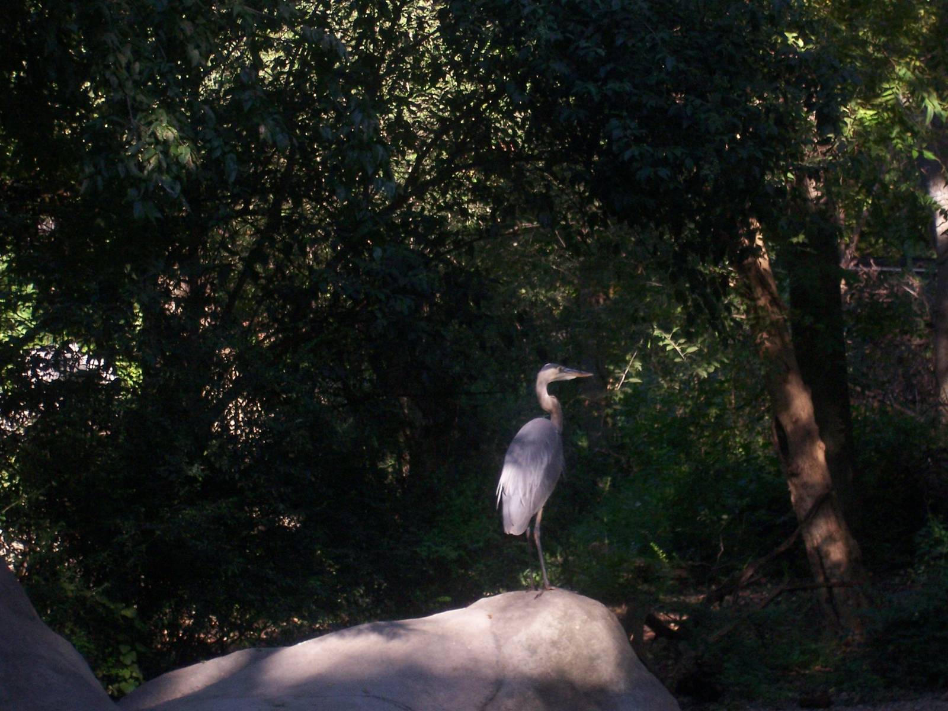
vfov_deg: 11.2
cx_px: 474
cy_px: 356
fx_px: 3615
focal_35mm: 132
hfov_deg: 14.9
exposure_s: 1/125
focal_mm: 22
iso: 140
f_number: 4.8
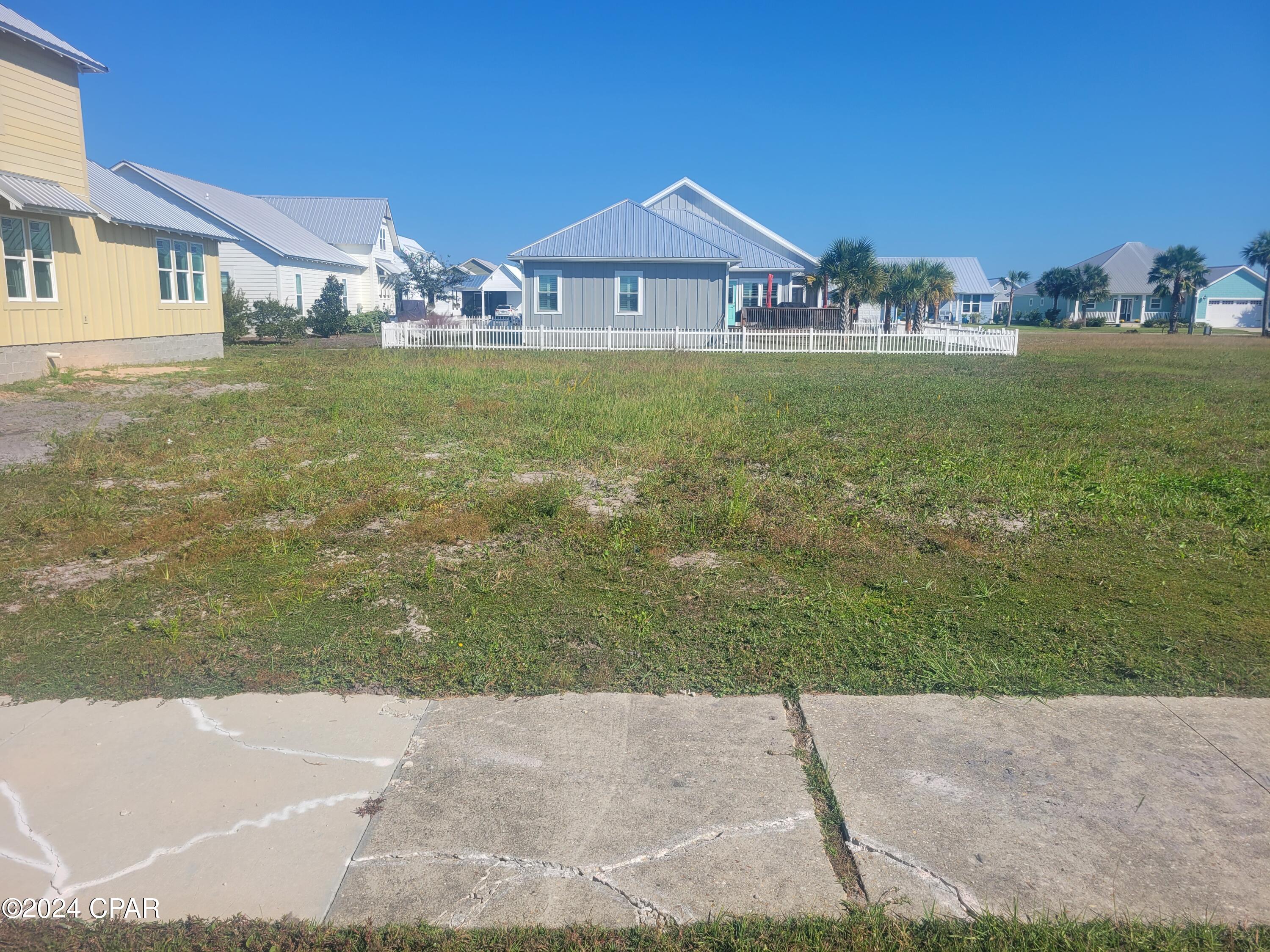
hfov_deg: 67.3
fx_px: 954
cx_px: 635
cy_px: 476
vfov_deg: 53.1
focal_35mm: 26
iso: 40
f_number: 1.8
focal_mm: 5.4
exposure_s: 1/3034
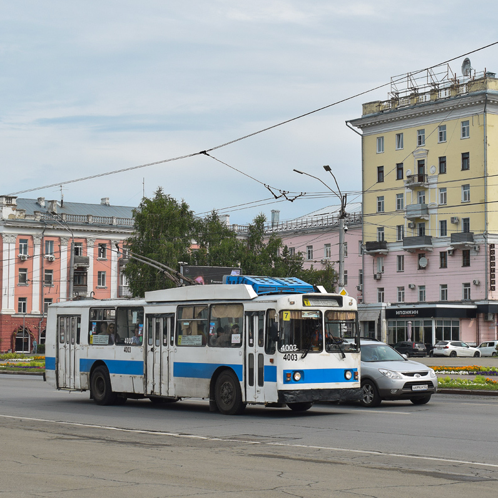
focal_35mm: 73
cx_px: 258
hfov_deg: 23.7
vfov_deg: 23.7
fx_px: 1188
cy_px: 250
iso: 400
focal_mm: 38
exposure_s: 1/1000
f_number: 7.1
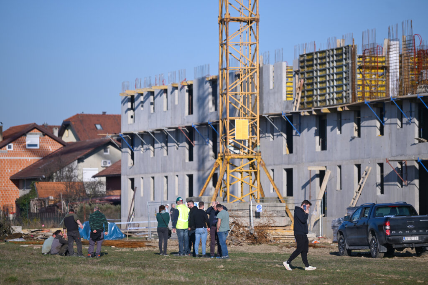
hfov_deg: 11.1
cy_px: 142
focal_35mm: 185
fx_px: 2200
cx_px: 214
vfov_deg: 7.4
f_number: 2.8
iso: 100
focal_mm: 185
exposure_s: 1/2500
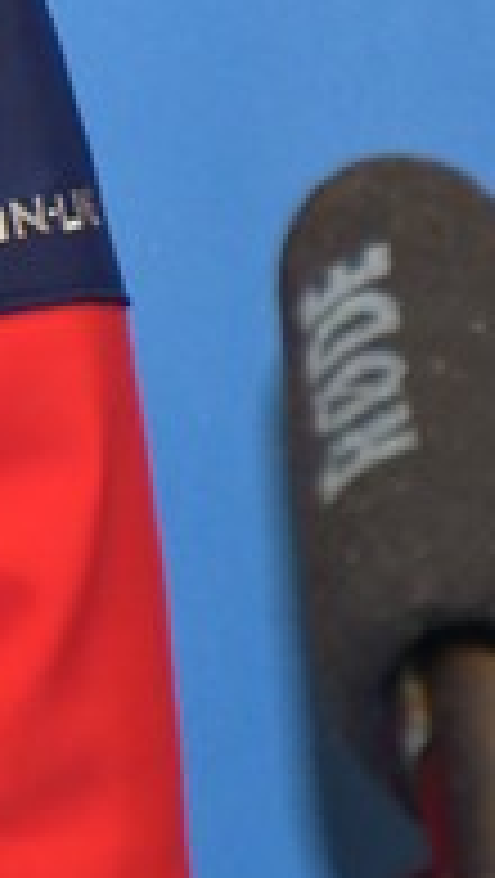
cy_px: -642
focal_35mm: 512
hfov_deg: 2.3
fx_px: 11921
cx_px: -1440
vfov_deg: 4.2
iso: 1400
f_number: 5
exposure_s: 1/60
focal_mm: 62
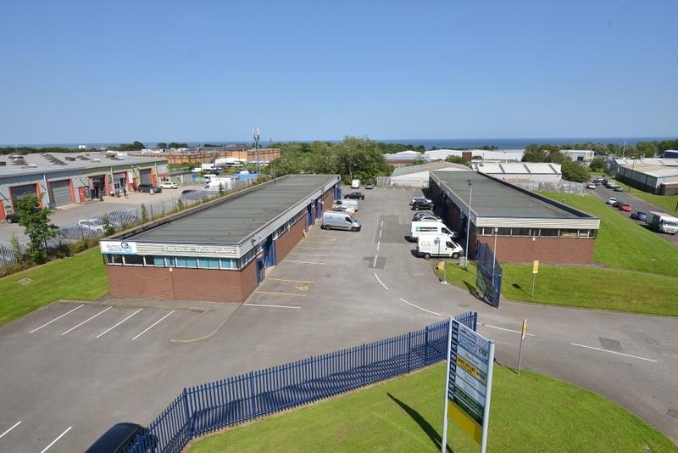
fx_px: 377
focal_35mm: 20
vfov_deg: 62.0
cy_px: 226
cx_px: 339
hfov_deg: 84.0
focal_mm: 20
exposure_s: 1/250
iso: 100
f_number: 8
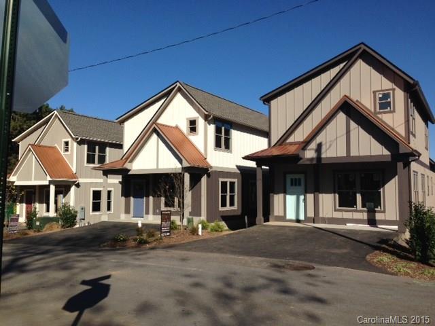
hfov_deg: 55.4
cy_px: 163
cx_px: 218
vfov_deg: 42.9
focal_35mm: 33
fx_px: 415
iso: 50
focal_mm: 4.12
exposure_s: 1/2584
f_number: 2.4
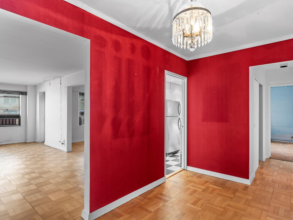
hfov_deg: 81.4
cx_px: 163
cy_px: 112
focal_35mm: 20
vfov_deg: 66.0
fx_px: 169
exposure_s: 3.2
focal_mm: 18
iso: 400
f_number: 8
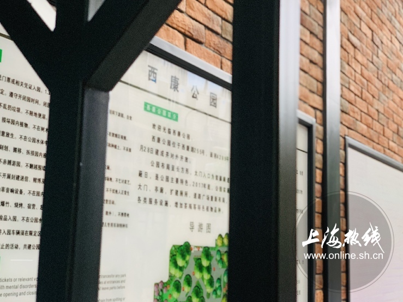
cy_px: 151
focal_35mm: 52
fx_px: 605
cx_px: 202
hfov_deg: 36.8
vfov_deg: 28.0
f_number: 2.4
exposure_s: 1/119
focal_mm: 6
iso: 80
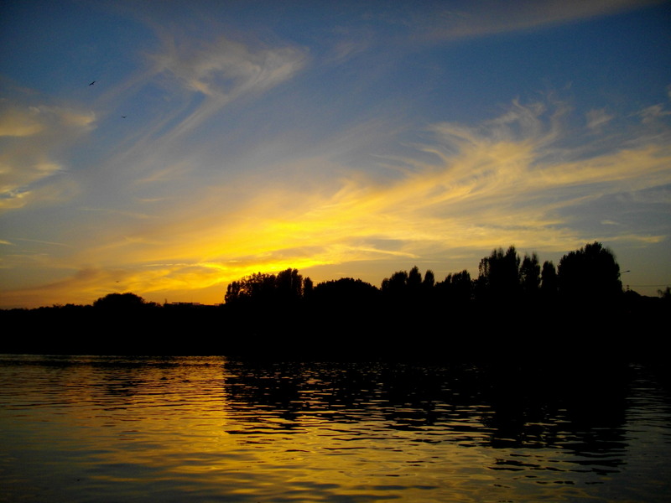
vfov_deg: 44.2
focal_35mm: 32
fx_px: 620
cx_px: 336
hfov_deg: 56.8
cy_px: 252
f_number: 5.5
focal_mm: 5.7
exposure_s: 1/500
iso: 100
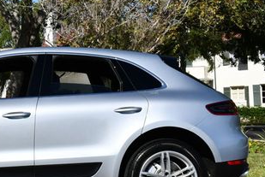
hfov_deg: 21.6
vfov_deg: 15.1
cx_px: 2
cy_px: 76
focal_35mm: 91
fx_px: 671
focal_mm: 22
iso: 100
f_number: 9
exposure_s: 1/400
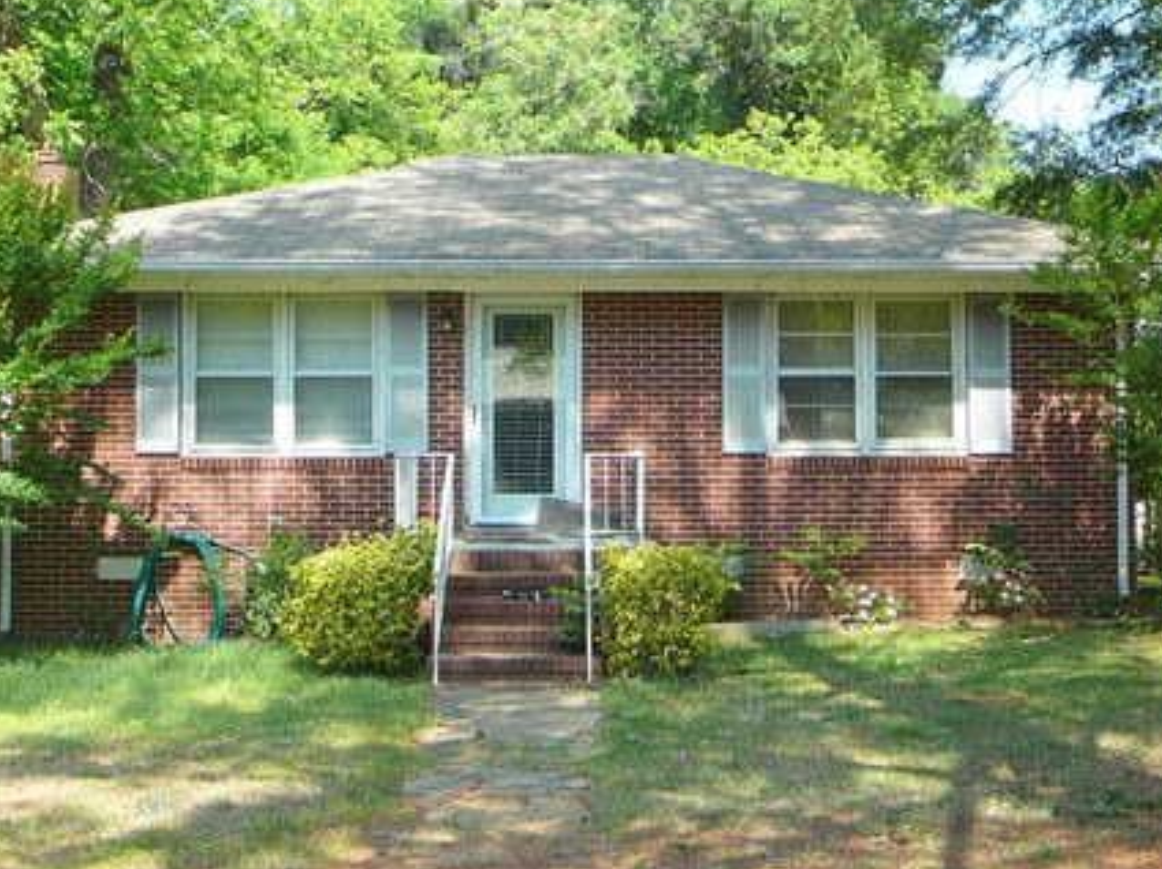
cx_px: 618
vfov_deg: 27.5
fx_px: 1778
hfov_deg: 36.2
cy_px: 425
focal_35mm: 53
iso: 80
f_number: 3.2
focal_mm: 6.7
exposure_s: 1/200
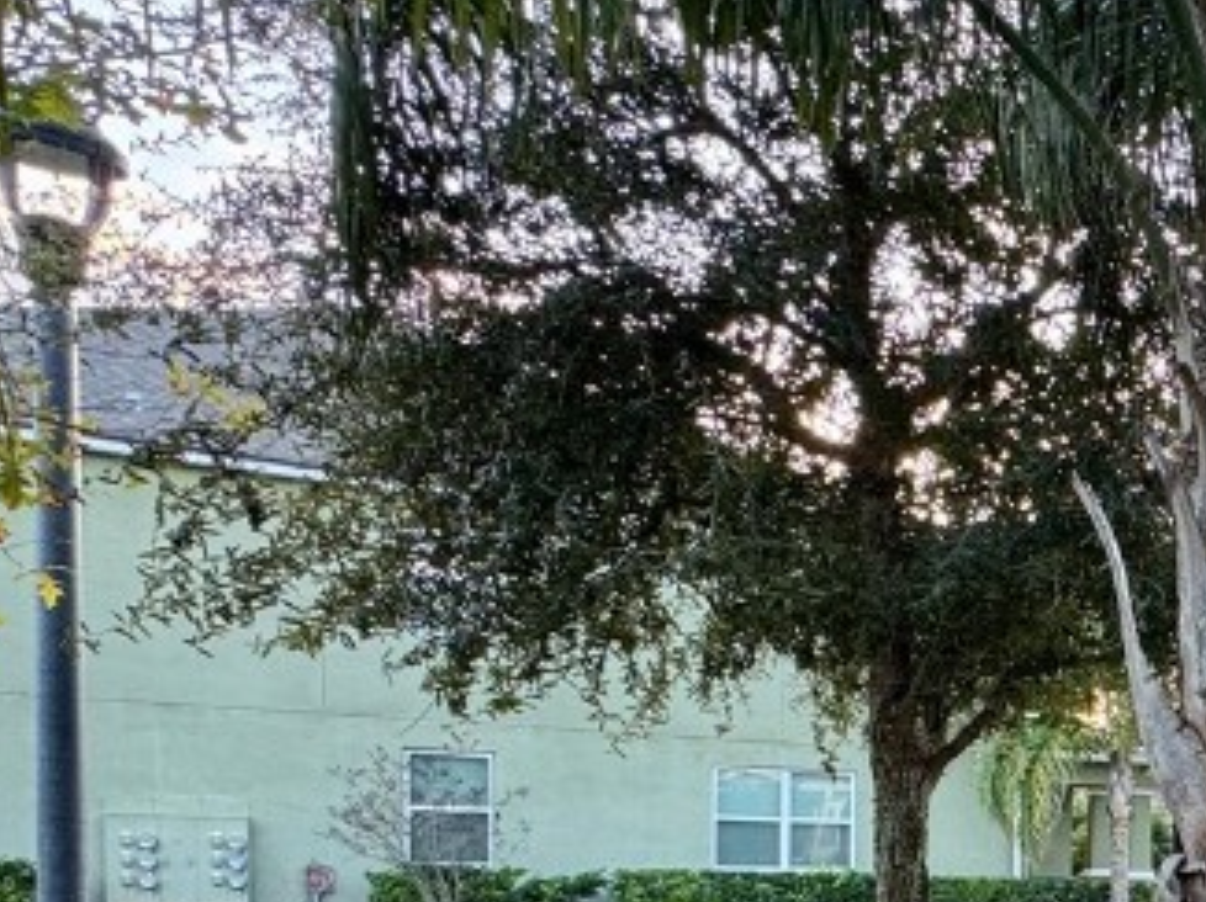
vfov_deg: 30.4
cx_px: 1728
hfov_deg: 29.6
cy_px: 913
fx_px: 1532
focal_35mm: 44
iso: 50
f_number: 2.2
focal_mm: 2.22
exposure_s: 1/99
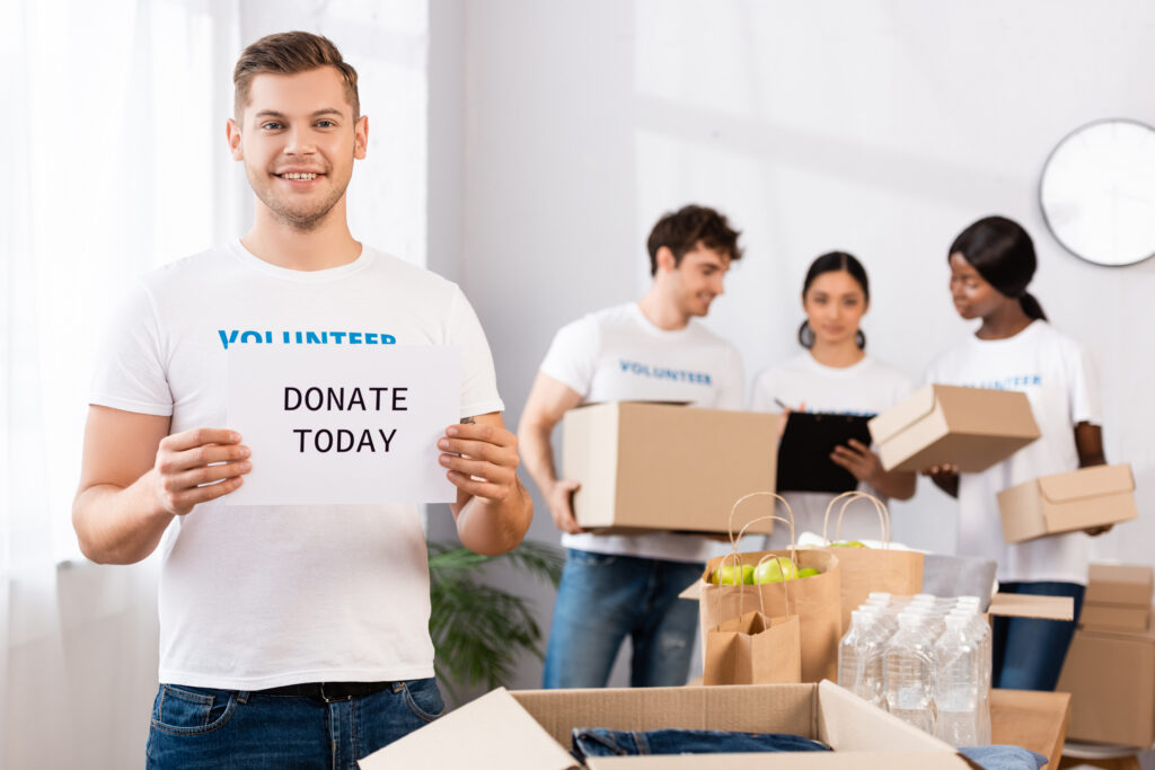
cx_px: 578
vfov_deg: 19.5
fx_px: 2246
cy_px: 385
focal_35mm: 70
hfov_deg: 28.8
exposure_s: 1/200
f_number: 3.2
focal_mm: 70
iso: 160
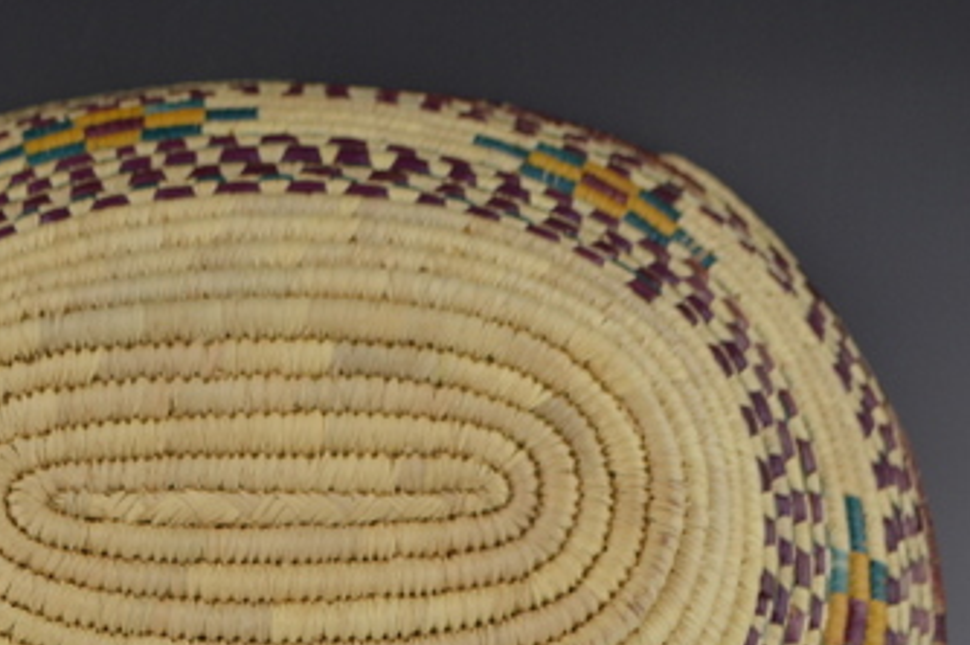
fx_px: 2880
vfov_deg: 12.7
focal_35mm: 107
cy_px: 607
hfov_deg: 19.0
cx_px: 244
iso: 400
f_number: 5.6
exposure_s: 1/125
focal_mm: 34
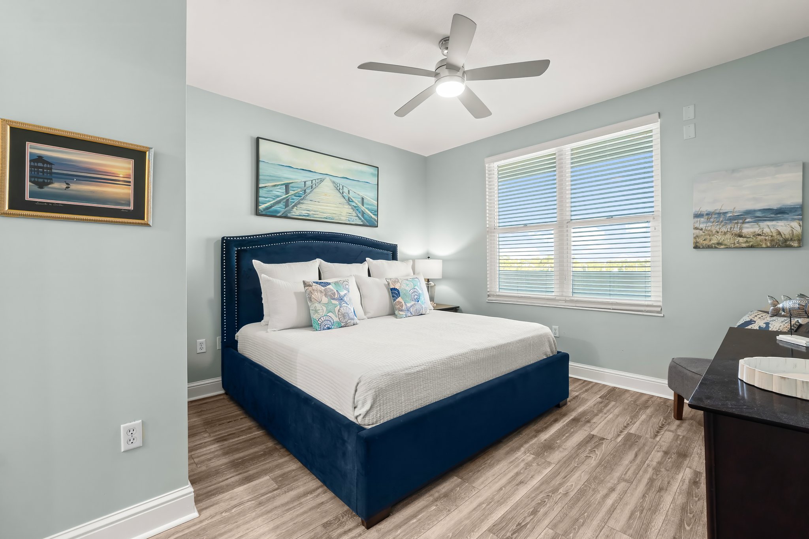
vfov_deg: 77.3
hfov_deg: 100.4
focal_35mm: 15
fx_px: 337
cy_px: 270
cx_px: 404
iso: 400
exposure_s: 1
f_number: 9
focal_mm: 10
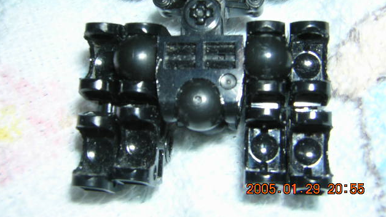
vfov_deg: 29.5
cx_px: 190
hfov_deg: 50.5
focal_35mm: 40
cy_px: 72
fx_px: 409
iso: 100
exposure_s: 1/60.1
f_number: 5.2
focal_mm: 4.7
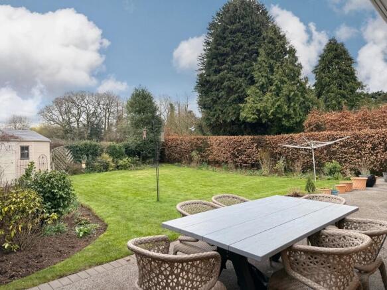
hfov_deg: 71.6
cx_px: 194
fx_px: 268
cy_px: 145
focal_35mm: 24
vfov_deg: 56.8
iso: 80
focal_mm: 6.76
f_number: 1.78
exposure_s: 1/671
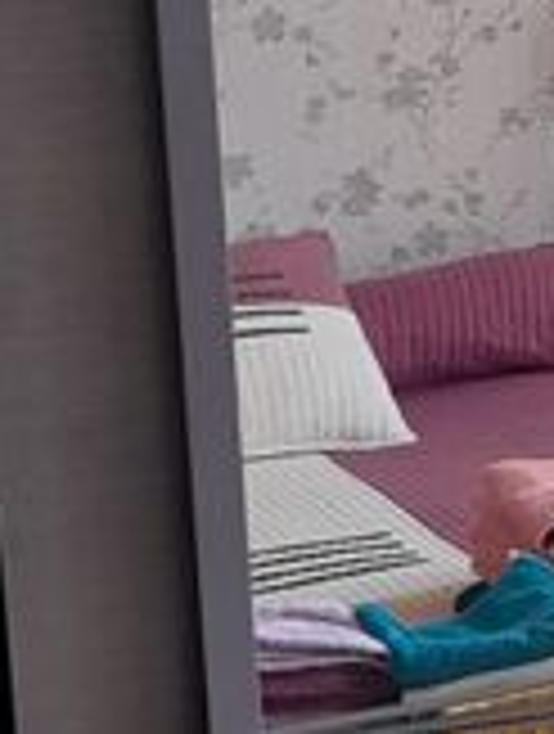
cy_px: 234
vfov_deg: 12.9
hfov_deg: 9.5
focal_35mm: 153
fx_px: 3252
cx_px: 820
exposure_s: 1/60
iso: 64
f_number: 2
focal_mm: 4.6
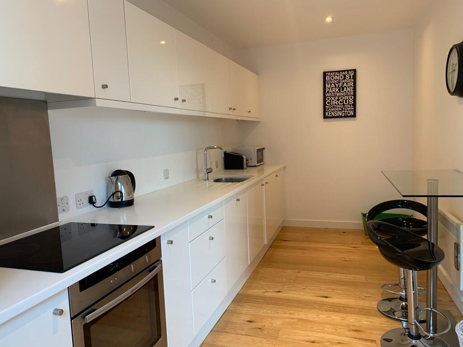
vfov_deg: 53.1
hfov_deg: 67.3
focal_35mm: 26
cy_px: 174
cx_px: 232
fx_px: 348
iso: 80
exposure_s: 1/50
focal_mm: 4.25
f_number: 1.8
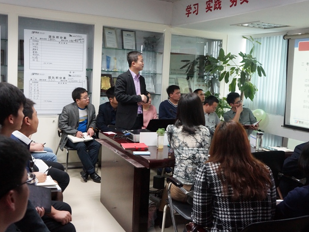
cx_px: 164
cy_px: 114
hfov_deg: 46.8
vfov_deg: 36.0
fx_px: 357
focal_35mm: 40
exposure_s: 1/80
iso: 3200
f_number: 4.5
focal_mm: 24
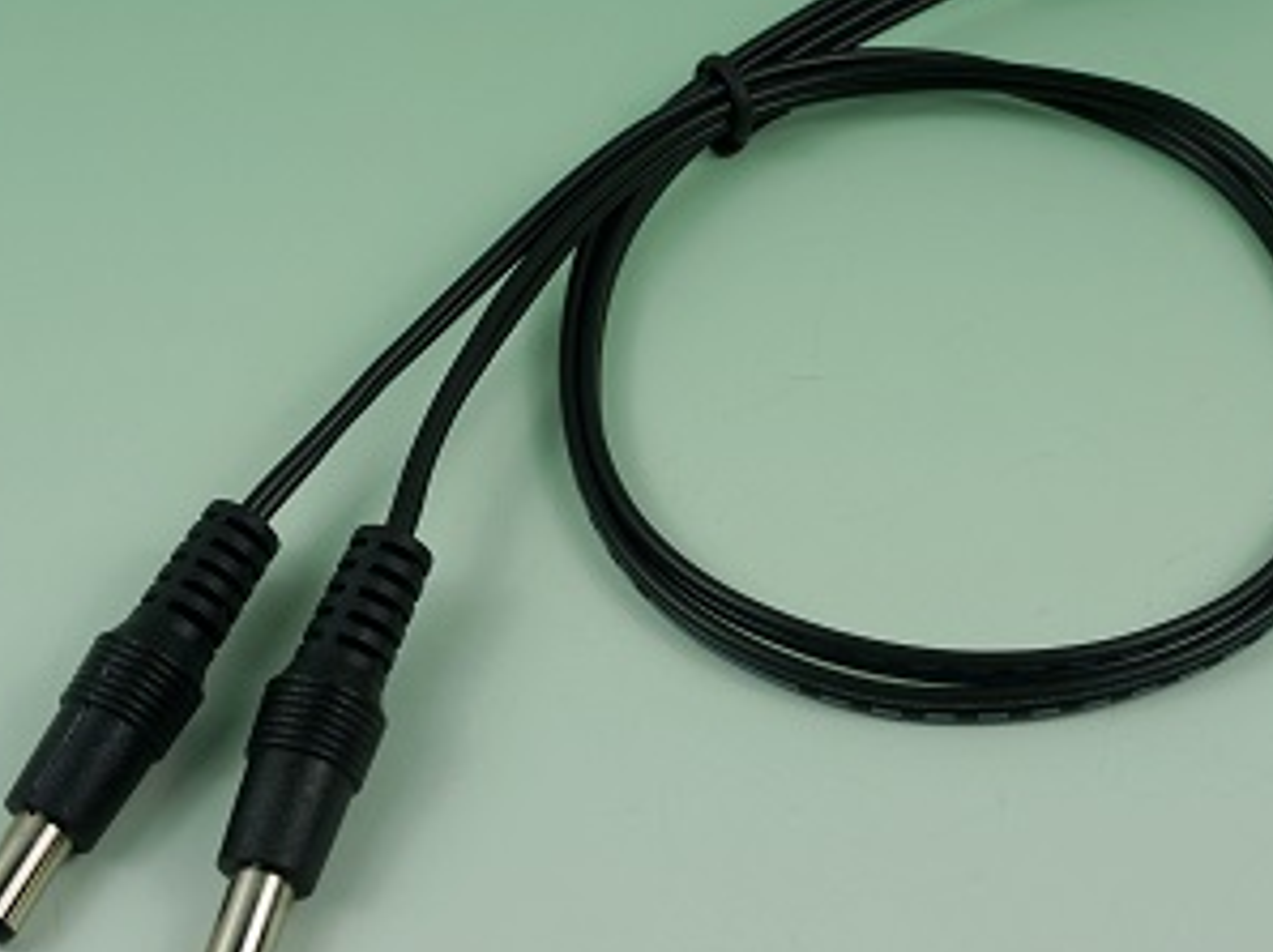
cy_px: 418
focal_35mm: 61
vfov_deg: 24.0
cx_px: 739
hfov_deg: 31.7
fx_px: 2240
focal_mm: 21
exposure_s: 1/100
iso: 100
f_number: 7.1
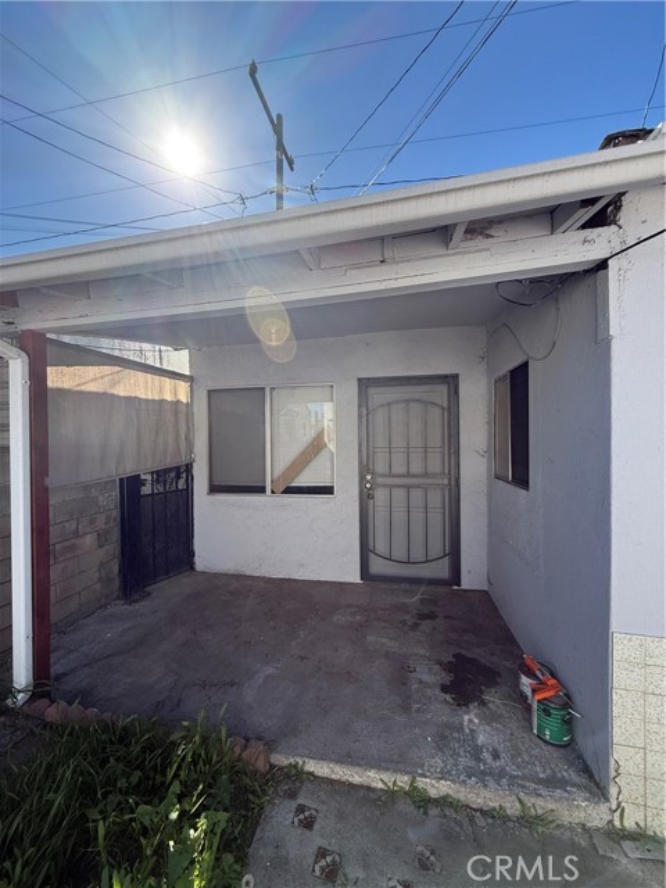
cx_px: 333
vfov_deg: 102.1
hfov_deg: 85.7
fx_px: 359
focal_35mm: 14
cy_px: 444
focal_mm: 2.22
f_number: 2.2
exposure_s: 1/1001
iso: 64
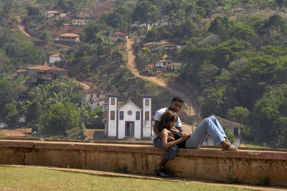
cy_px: 96
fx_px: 837
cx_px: 144
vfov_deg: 13.0
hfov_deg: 19.5
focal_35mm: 105
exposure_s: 1/160
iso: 100
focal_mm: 70
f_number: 8
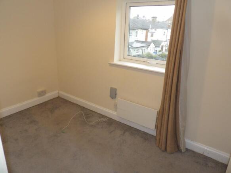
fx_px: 160
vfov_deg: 56.8
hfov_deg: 71.6
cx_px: 116
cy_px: 86
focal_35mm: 24
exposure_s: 1/33
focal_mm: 4.3
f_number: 3.2
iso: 200
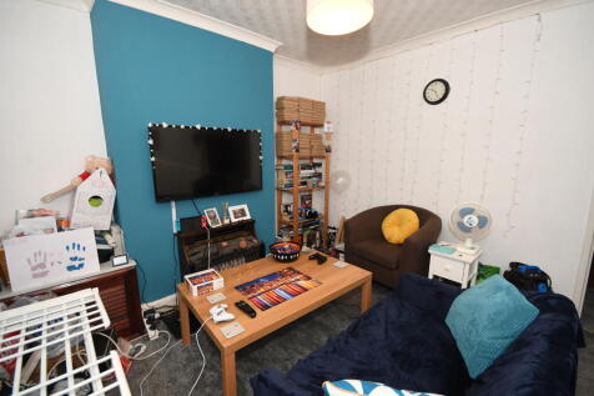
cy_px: 198
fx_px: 247
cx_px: 297
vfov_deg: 77.3
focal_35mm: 15
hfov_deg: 100.4
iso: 800
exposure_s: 1/60
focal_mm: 10
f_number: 7.1
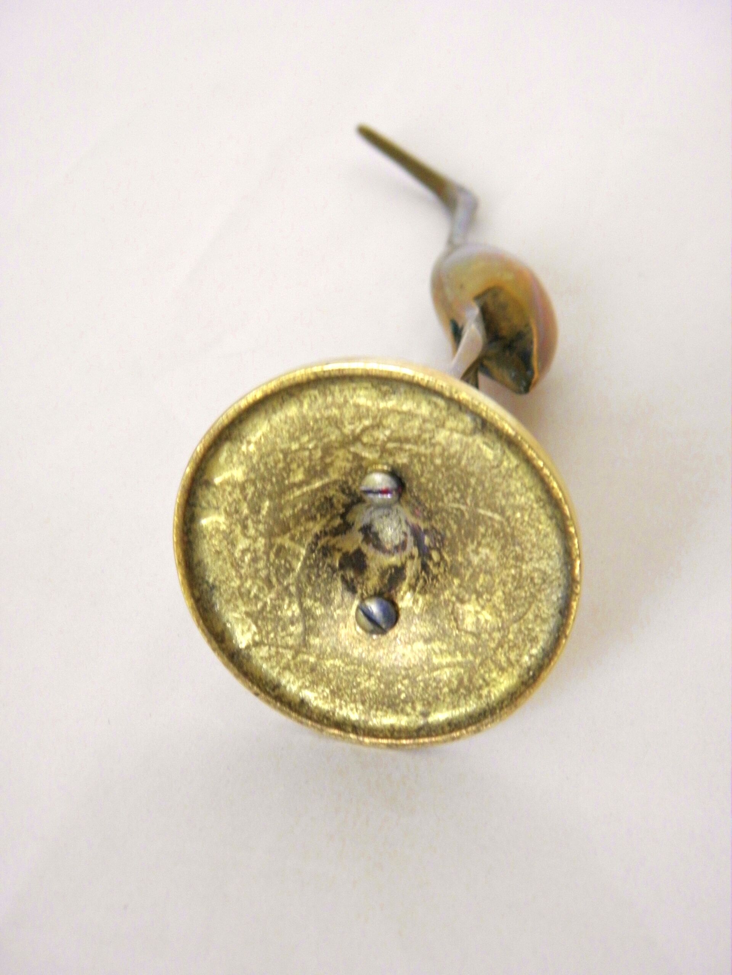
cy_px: 488
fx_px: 1917
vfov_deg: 28.6
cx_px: 366
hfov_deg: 21.6
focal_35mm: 68
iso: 200
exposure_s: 1/15
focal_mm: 12.2
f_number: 4.3
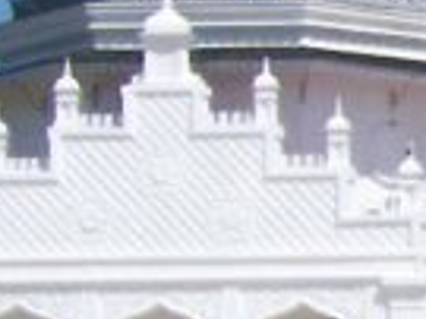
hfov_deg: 7.1
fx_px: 3172
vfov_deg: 5.7
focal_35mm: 258
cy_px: 306
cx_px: 1142
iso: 80
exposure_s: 1/880
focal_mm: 5.6
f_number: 5.1
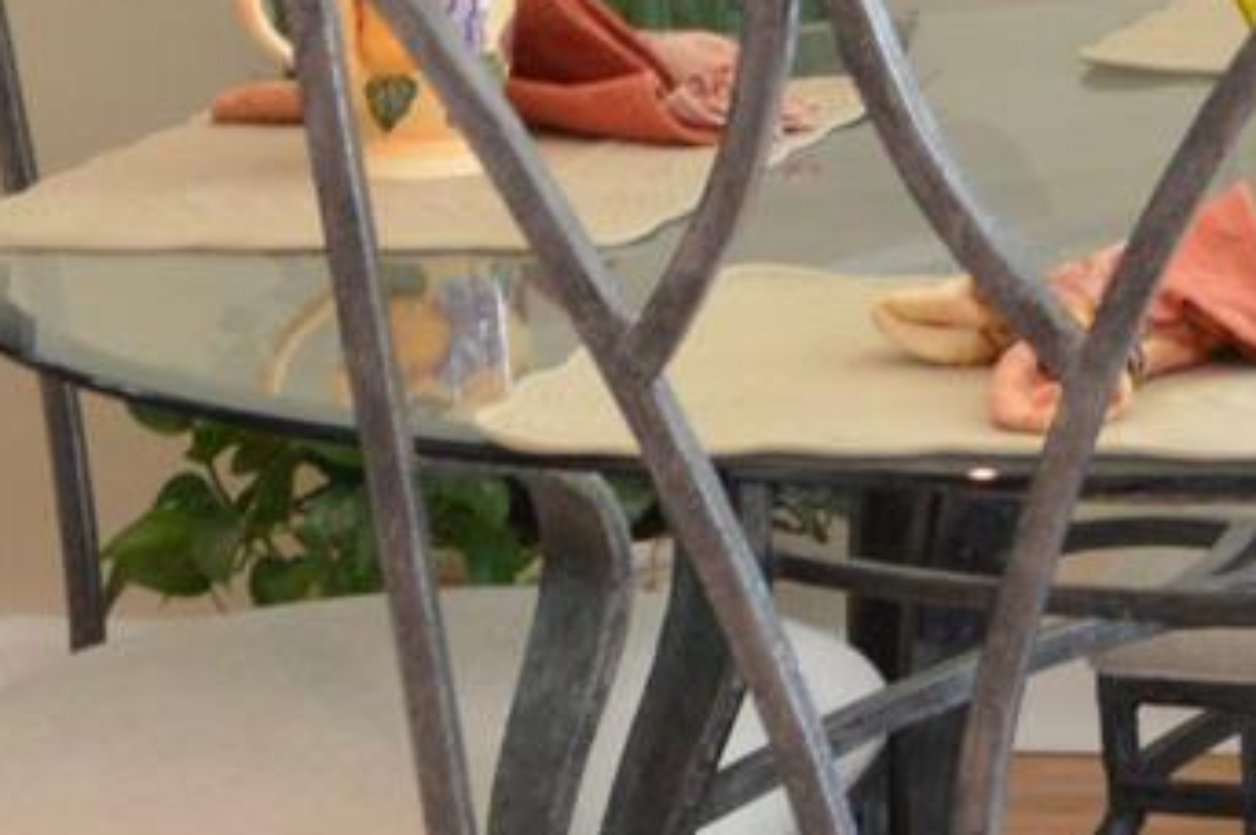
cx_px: 1271
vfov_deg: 6.9
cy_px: -280
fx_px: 6866
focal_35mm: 197
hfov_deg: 10.4
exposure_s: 1/60
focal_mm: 22
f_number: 4
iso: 720
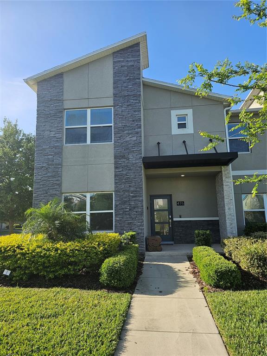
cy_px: 178
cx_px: 134
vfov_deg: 73.9
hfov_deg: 58.9
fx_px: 237
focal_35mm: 23
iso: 16
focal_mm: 6.3
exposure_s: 1/719
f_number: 1.7
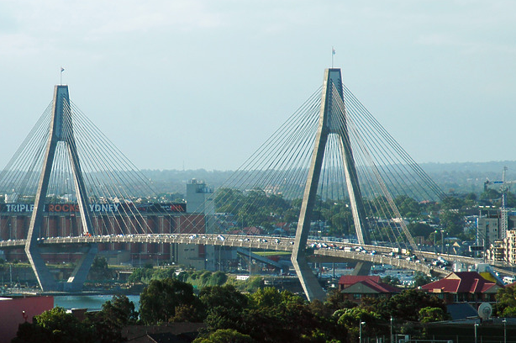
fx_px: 3780
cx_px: 178
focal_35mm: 264
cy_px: 181
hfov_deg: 7.8
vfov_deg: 5.2
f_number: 6.3
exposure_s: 1/400
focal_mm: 120
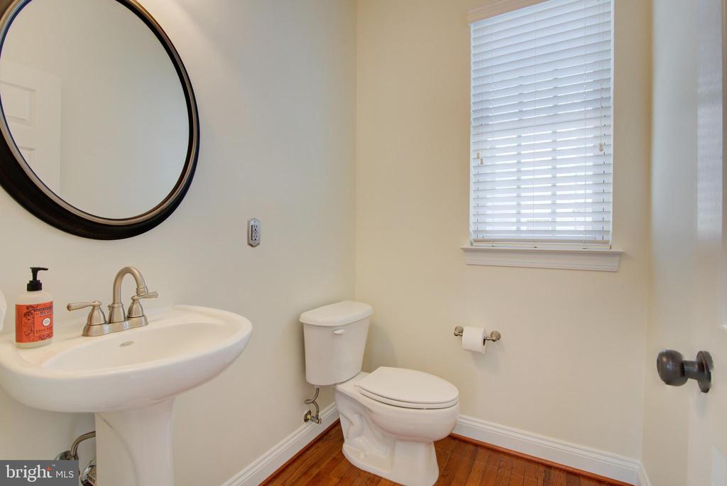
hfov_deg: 96.7
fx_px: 323
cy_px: 243
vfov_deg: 73.8
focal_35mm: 16
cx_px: 364
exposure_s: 1/20
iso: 200
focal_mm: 16
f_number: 8
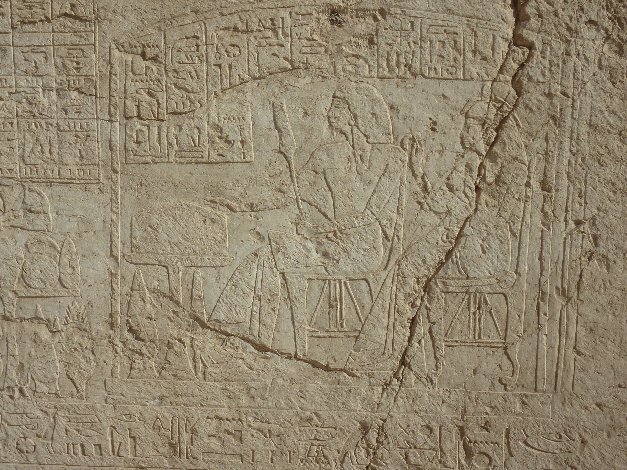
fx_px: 1069
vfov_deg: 24.8
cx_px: 314
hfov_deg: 32.7
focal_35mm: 59
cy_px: 235
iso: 80
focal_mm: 9.7
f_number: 5.6
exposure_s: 1/800
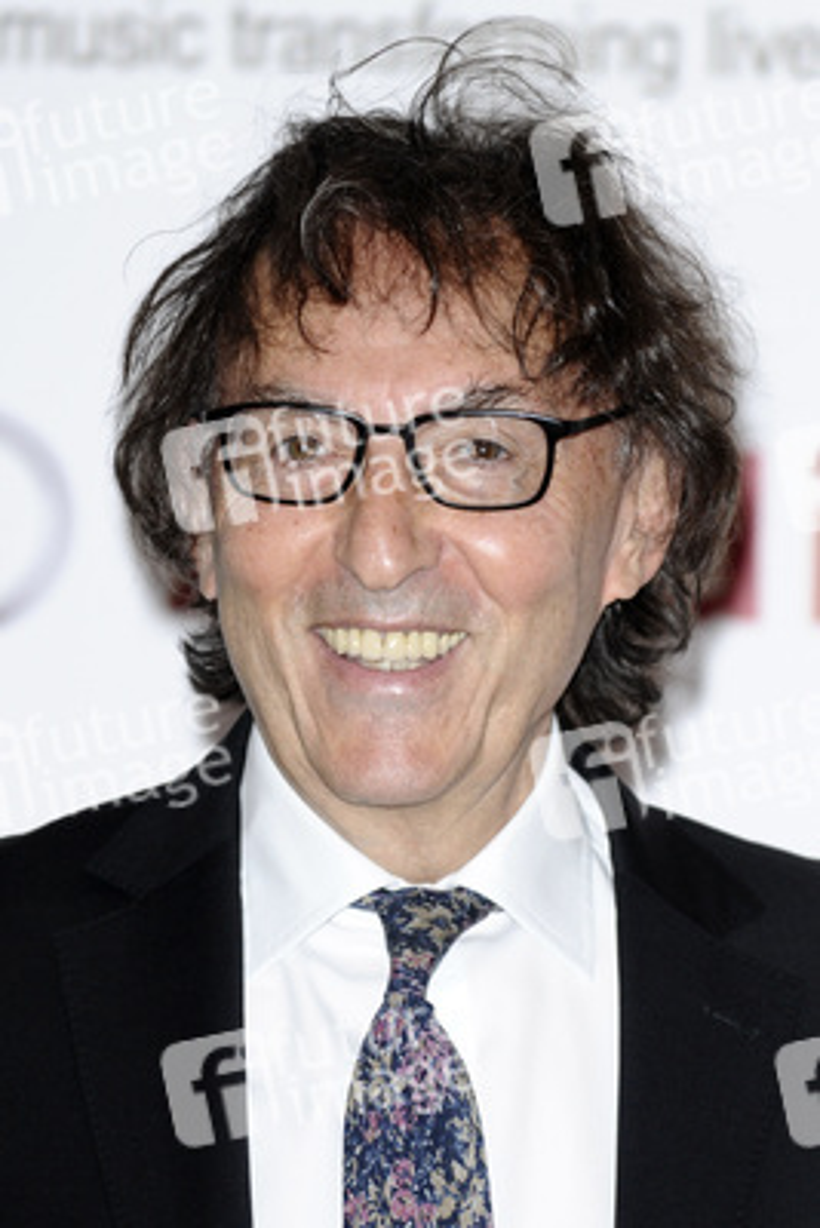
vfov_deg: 6.9
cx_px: 410
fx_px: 10240
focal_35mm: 300
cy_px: 614
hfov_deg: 4.6
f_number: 4
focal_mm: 200
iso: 320
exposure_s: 1/250
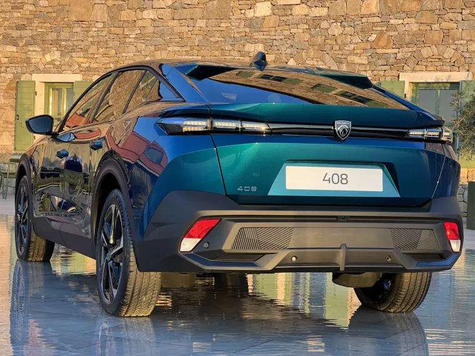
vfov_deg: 19.1
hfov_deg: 25.3
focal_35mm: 77
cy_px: 178
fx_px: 1057
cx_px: 238
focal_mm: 9
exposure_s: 1/99
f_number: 2.8
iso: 50
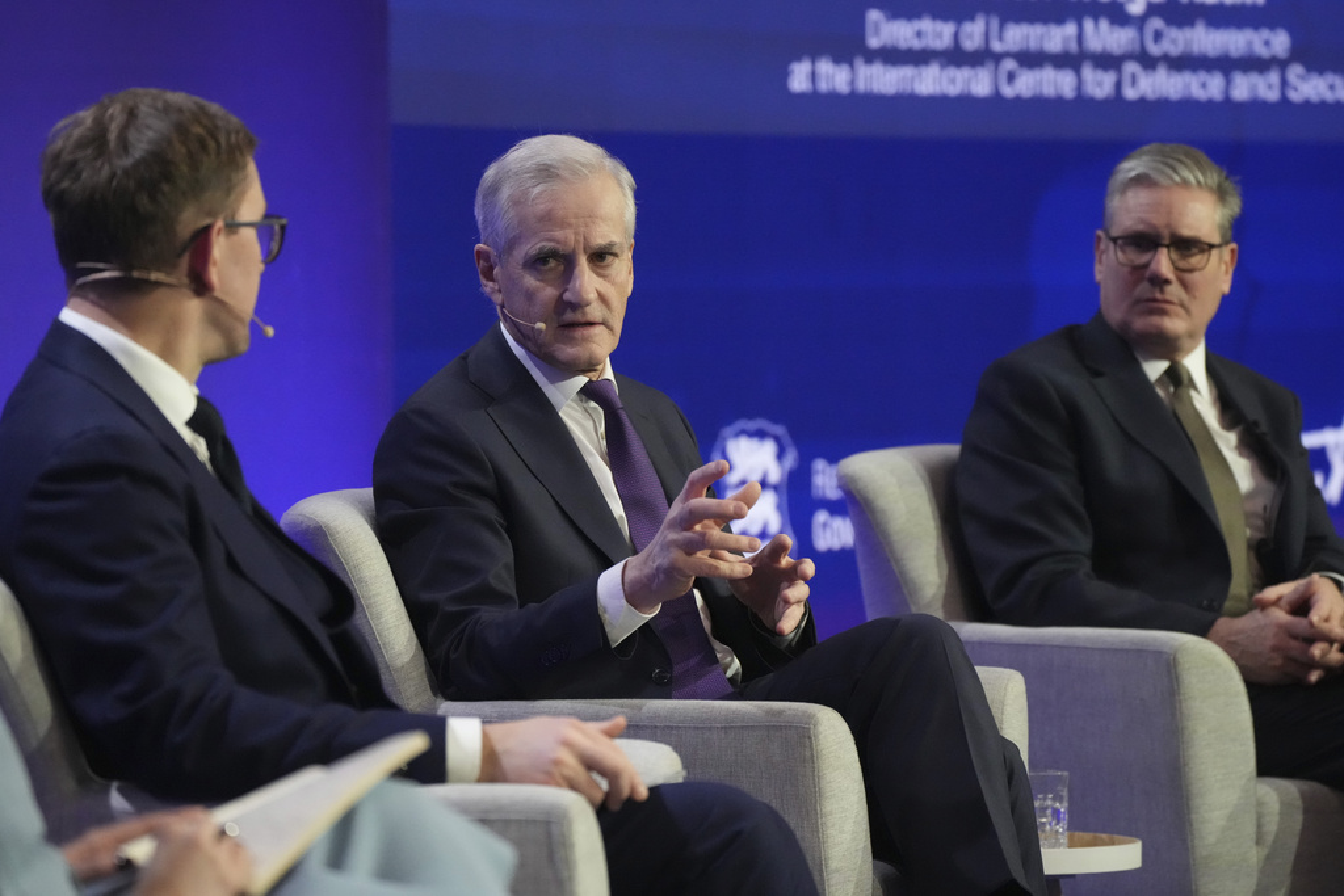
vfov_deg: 6.1
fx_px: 8438
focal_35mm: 226
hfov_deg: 9.1
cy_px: 448
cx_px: 672
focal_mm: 226
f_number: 5.6
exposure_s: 1/400
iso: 10000
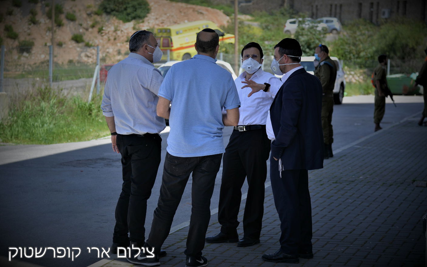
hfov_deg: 23.6
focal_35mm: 88
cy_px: 131
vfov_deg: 14.8
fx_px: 1024
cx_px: 213
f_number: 4
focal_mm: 86
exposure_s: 1/800
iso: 100
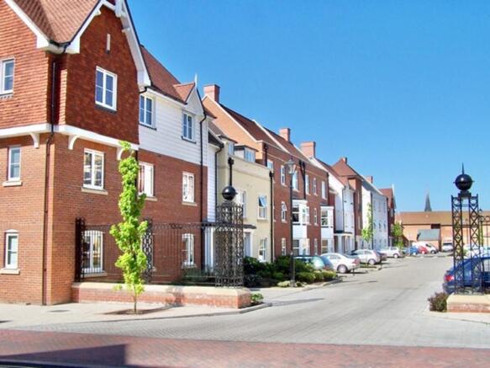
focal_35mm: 38
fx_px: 538
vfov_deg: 37.7
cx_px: 245
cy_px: 184
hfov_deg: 49.0
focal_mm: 6.3
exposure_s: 1/350
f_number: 5.6
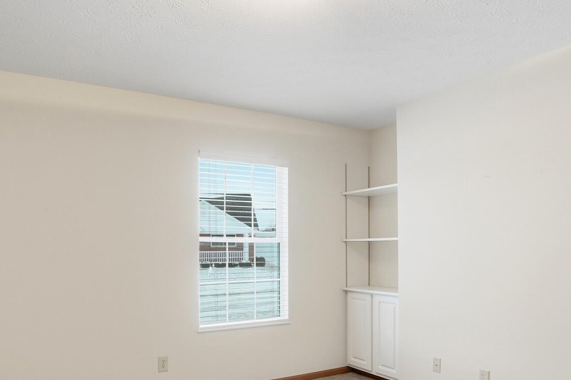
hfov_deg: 67.4
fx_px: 428
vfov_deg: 47.1
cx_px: 281
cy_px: 254
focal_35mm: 27
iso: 100
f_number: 4
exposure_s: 1/320
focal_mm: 10
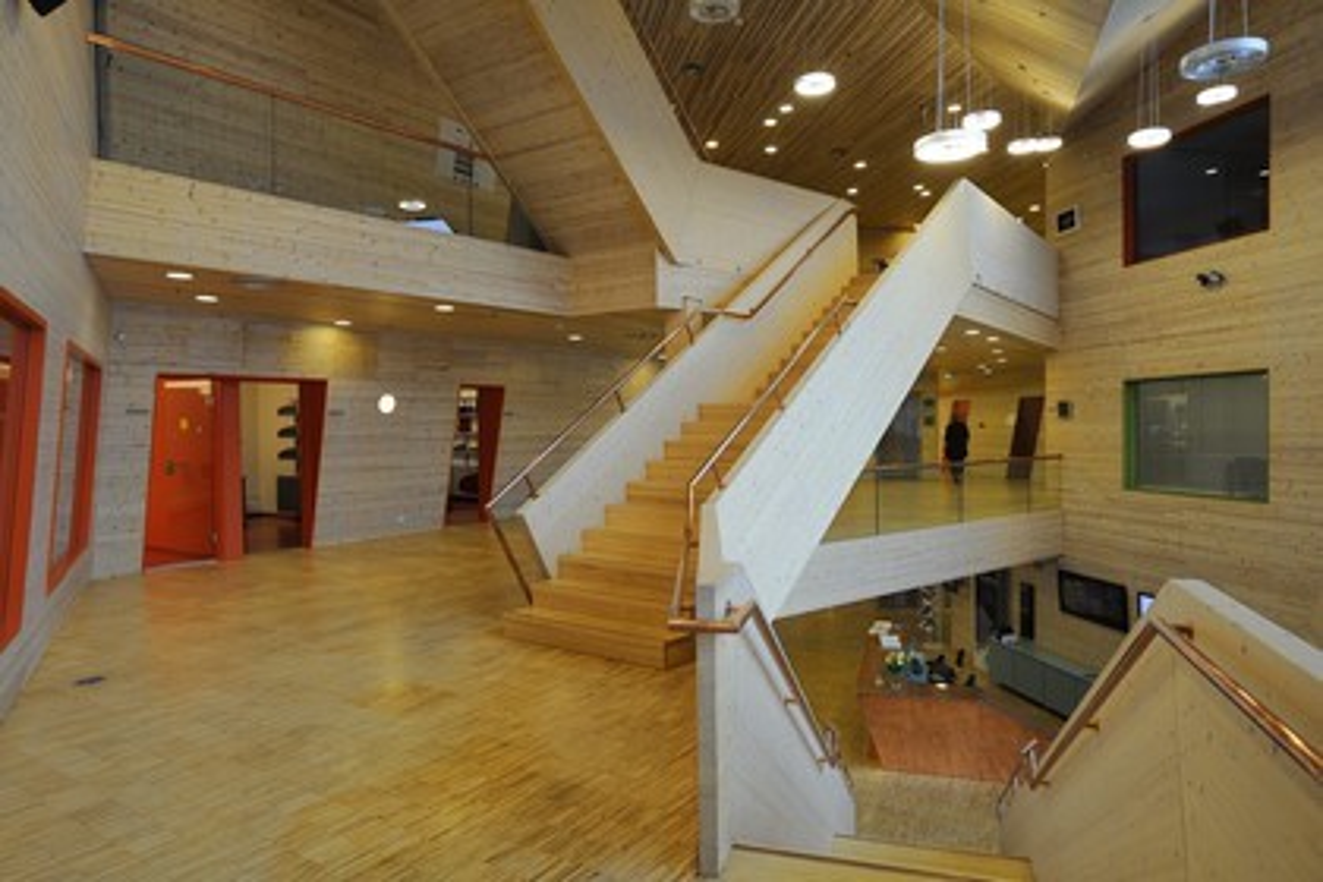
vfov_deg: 55.1
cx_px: 662
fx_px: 845
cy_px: 441
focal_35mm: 23
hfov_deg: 76.1
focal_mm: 23
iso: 800
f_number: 6.3
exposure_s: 1/40
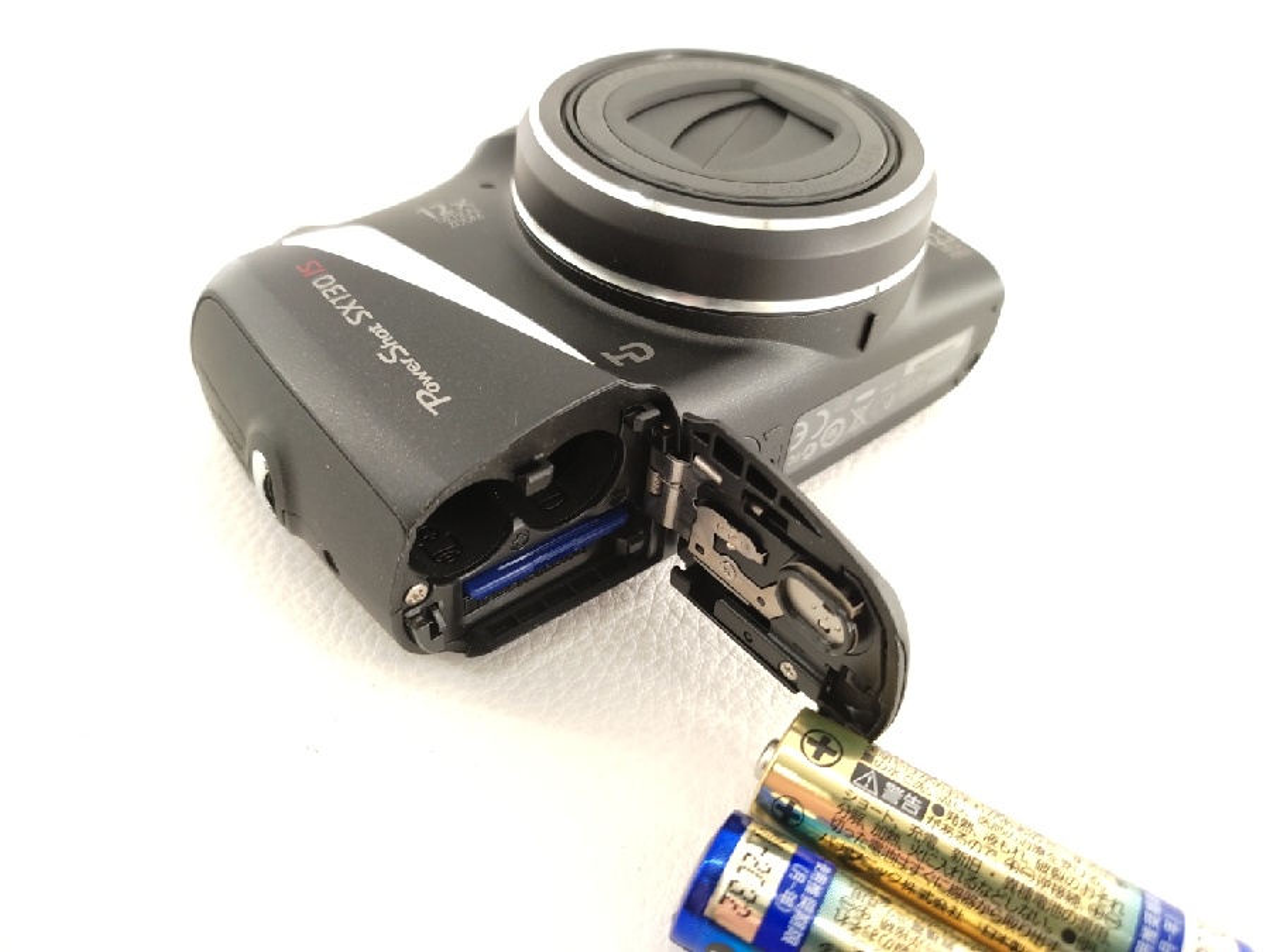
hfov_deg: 67.3
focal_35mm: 26
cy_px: 476
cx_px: 635
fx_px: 954
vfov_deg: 53.1
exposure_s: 1/90
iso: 270
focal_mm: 4.74
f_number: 1.79
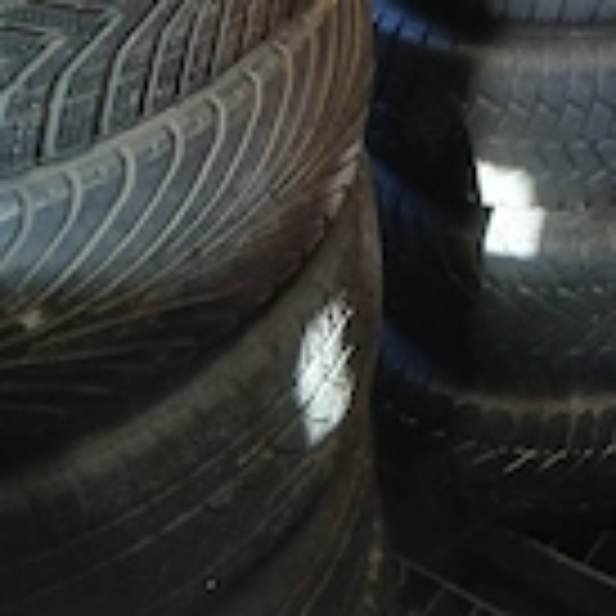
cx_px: 643
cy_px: -261
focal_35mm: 67
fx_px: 1349
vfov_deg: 22.1
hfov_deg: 24.3
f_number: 1.8
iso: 250
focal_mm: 3.98
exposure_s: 1/50.3
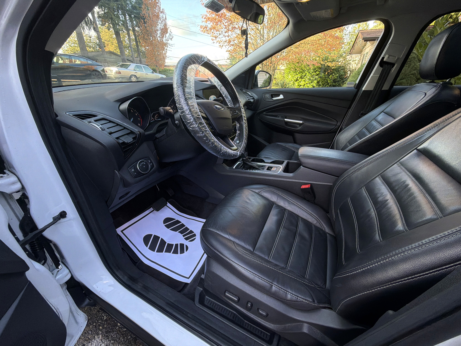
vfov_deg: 85.7
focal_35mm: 14
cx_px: 230
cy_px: 173
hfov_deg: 102.1
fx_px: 186
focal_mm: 2.22
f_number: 2.2
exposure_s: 1/121
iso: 160
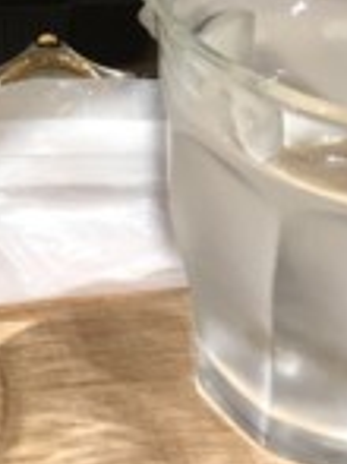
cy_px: -155
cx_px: -148
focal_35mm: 89
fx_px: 1191
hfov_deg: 15.5
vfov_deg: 20.0
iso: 100
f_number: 2.2
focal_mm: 4.15
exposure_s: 1/30
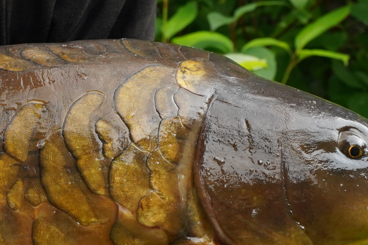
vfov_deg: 8.2
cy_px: 21
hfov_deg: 11.9
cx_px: -146
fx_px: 1707
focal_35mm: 167
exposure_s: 1/80
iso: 400
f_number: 5.6
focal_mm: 37
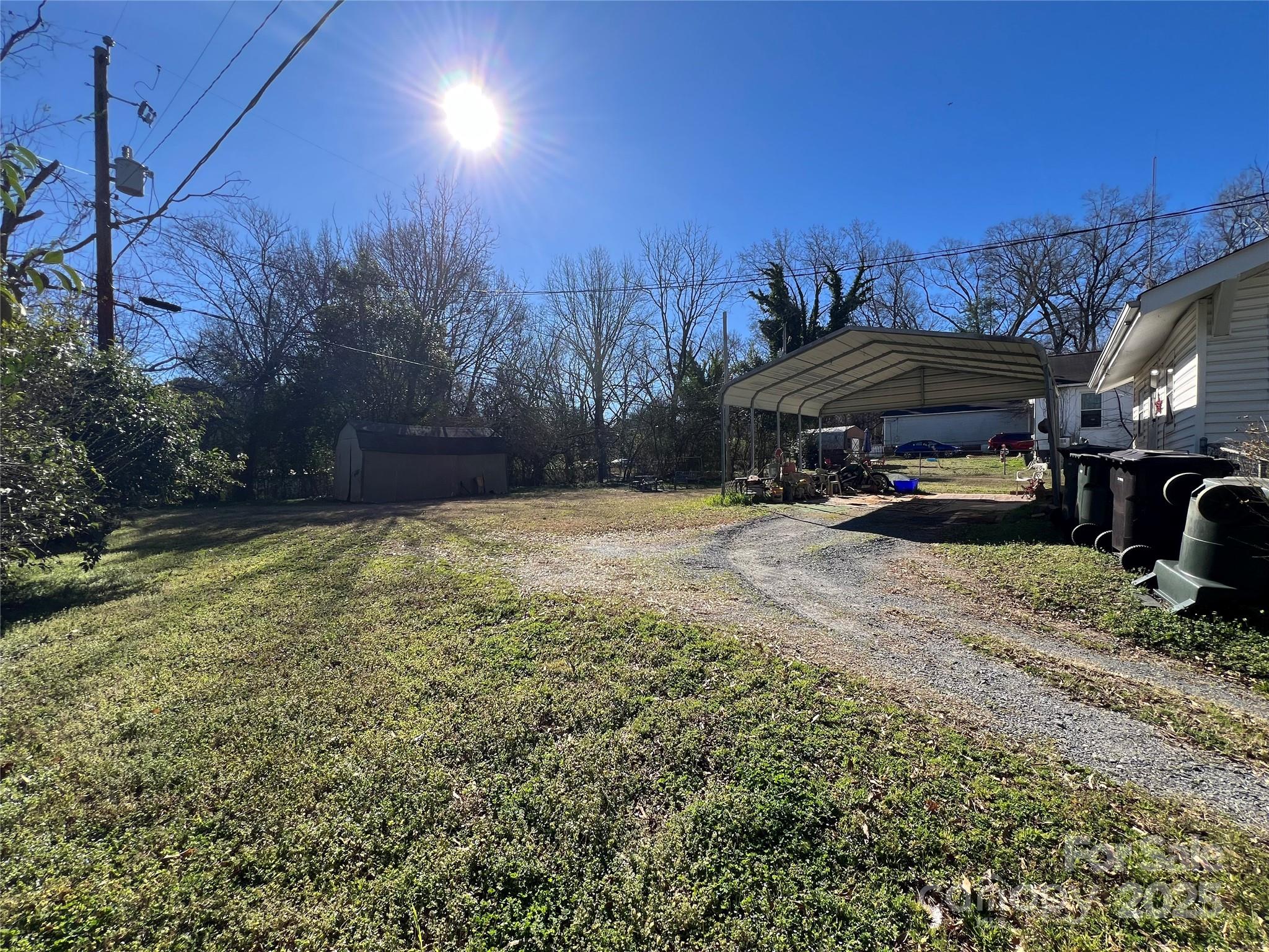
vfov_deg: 89.9
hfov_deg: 106.2
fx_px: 477
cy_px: 476
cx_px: 634
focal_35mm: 13
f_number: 1.8
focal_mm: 1.57
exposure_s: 1/1043
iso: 32
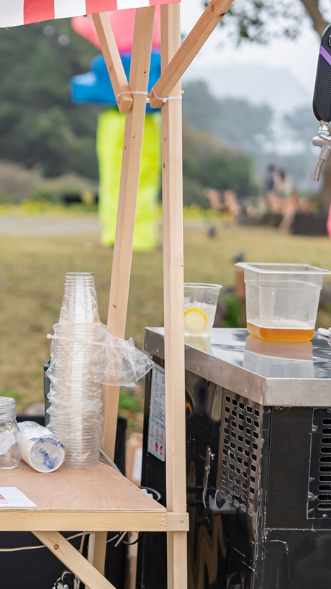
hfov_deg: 9.4
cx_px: -266
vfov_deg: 17.4
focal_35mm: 123
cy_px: 377
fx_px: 1920
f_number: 2.2
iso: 100
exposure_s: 1/2000
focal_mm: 50
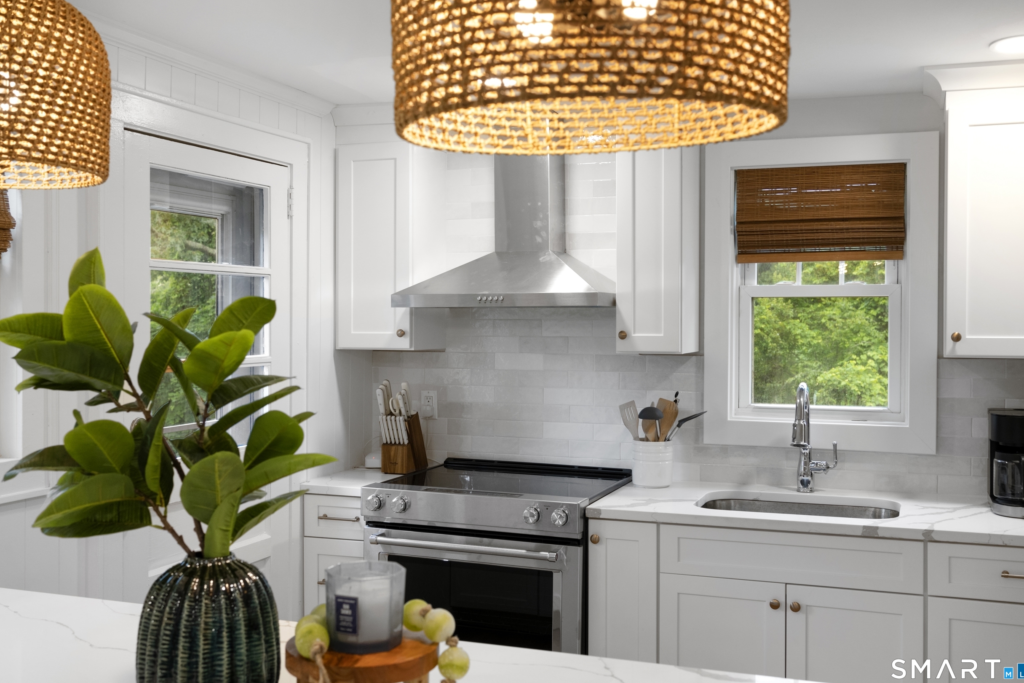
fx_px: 1024
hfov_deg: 53.1
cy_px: 337
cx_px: 523
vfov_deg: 36.9
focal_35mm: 36
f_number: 6.3
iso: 800
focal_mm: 35
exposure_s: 1/40
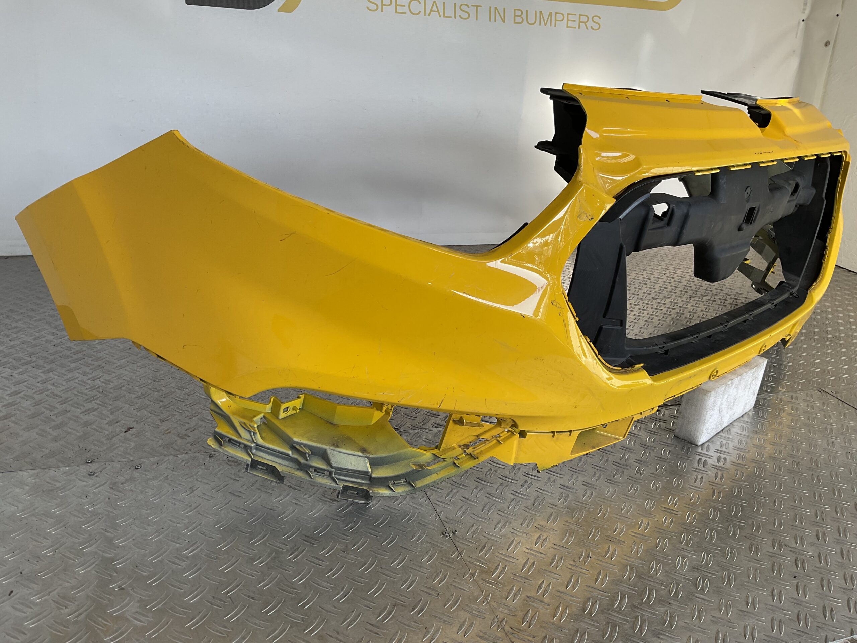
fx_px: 718
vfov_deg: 48.2
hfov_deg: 61.7
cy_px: 322
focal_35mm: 29
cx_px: 428
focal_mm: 3
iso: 16
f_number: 1.8
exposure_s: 1/100
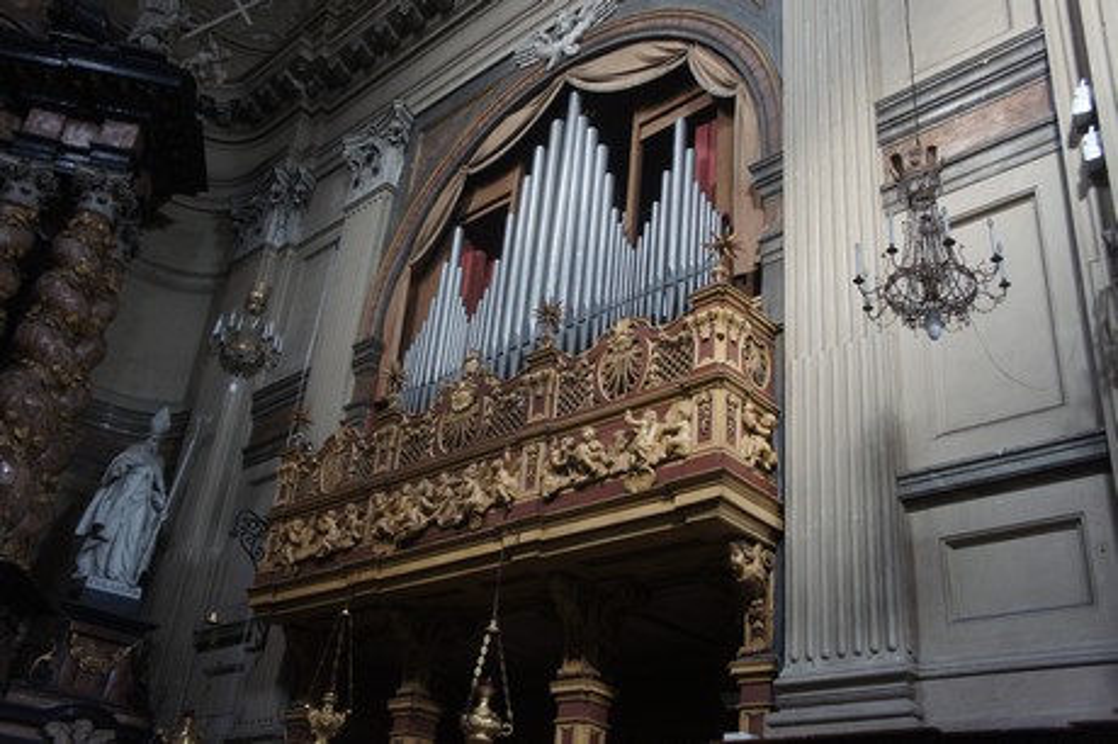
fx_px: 1071
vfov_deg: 38.3
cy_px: 372
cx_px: 559
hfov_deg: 55.1
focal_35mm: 34
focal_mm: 23
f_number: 4
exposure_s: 1/40
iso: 1600
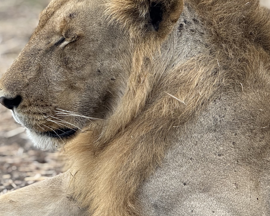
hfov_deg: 7.6
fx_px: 2038
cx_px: 87
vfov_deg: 6.1
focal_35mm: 255
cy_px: 143
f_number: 2.8
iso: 64
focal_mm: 15.66
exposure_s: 1/242
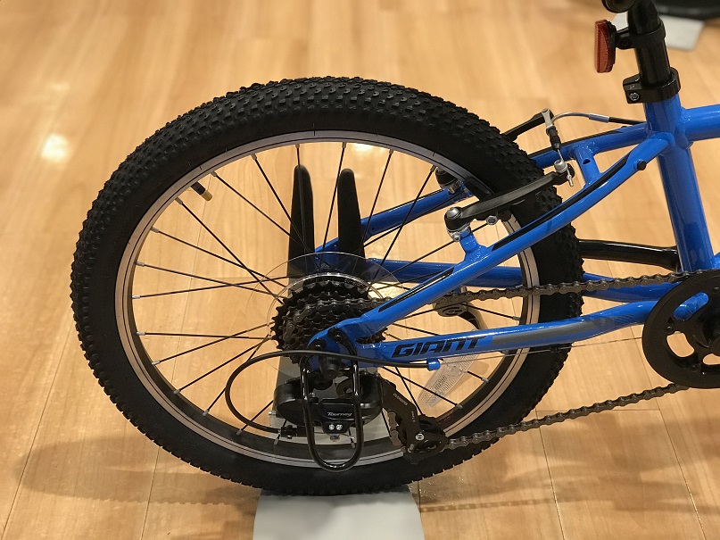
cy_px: 270
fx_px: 1185
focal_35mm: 57
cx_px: 360
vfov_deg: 25.7
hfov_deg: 33.8
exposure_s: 1/60
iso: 160
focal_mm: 6.6
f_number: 2.8
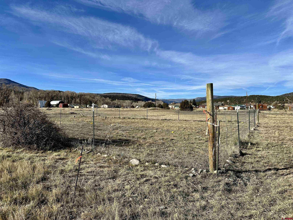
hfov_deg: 71.6
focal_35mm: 24
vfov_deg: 56.8
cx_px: 146
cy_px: 110
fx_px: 203
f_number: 1.78
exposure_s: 1/5000
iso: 80
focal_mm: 6.86
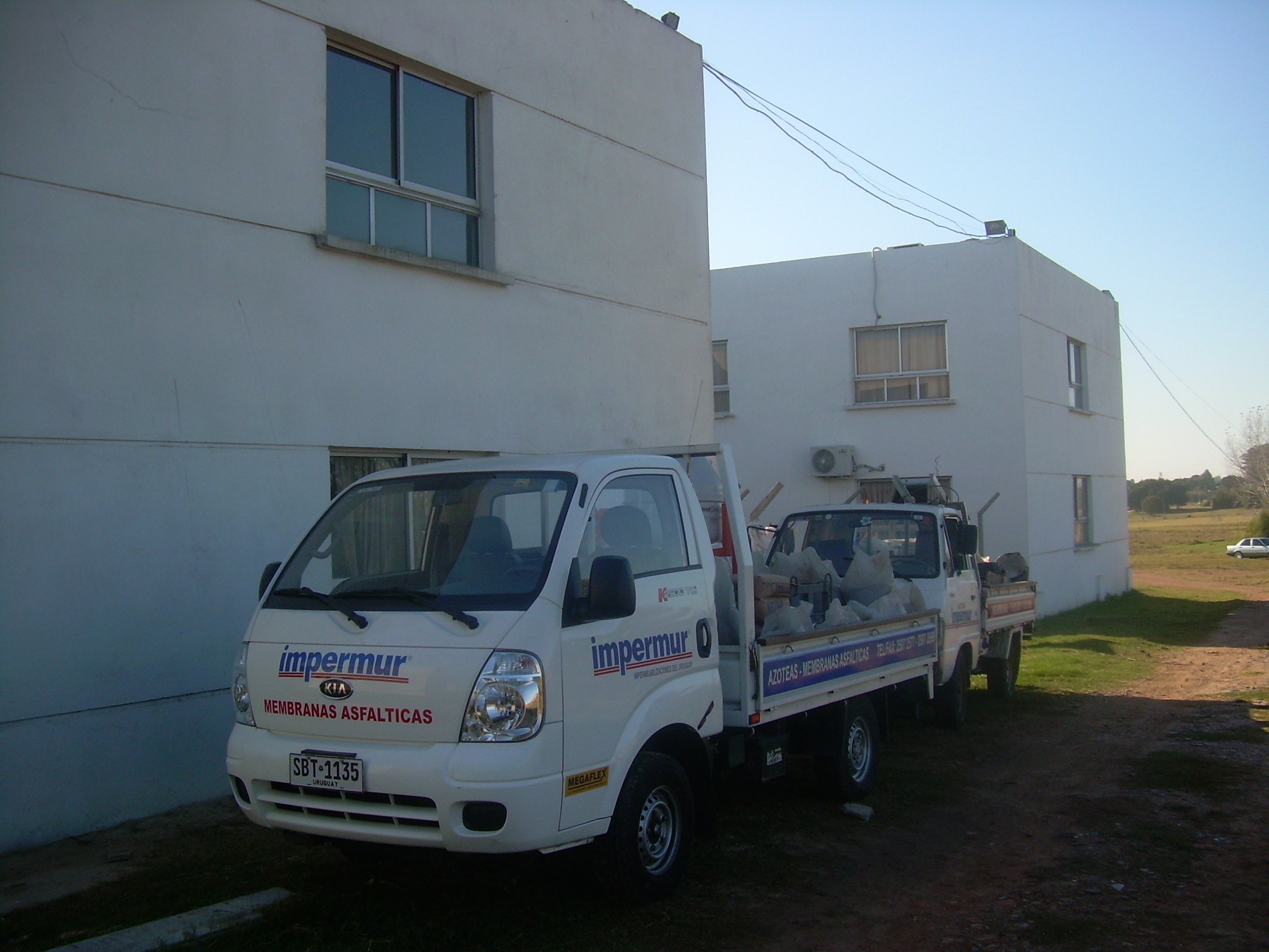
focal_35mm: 38
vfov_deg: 37.7
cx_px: 634
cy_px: 476
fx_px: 1393
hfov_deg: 49.0
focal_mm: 6.3
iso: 50
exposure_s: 1/771
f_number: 2.8
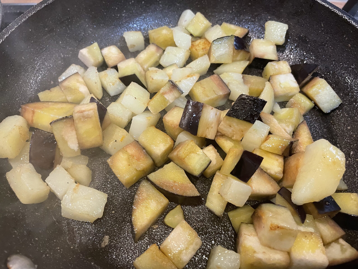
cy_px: 134
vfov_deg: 53.1
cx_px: 179
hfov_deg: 67.3
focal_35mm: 26
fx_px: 269
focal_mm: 4.2
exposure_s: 1/50
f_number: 1.6
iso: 250
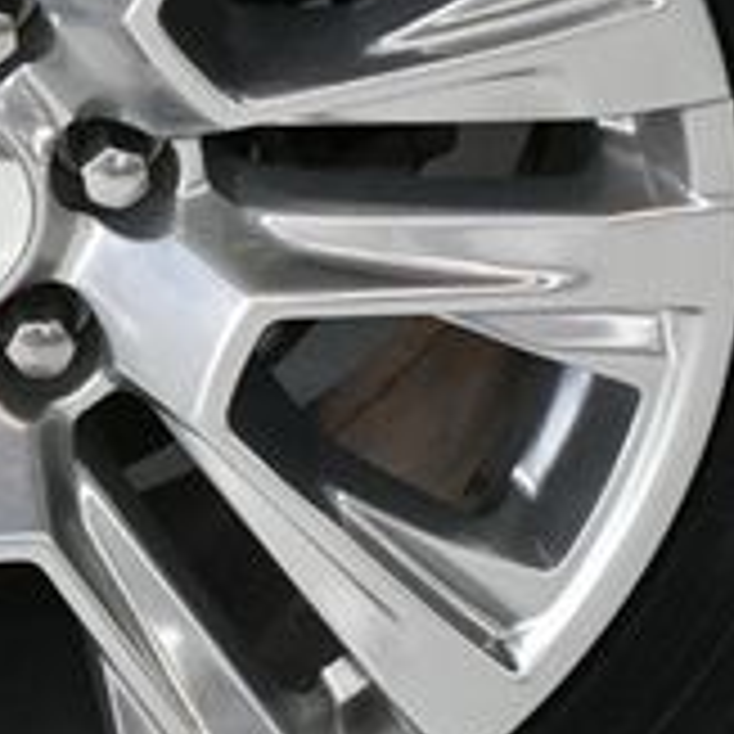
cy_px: 194
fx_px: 5758
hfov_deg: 7.2
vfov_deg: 7.3
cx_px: -113
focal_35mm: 240
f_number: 4.5
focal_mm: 48
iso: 2000
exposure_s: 1/125
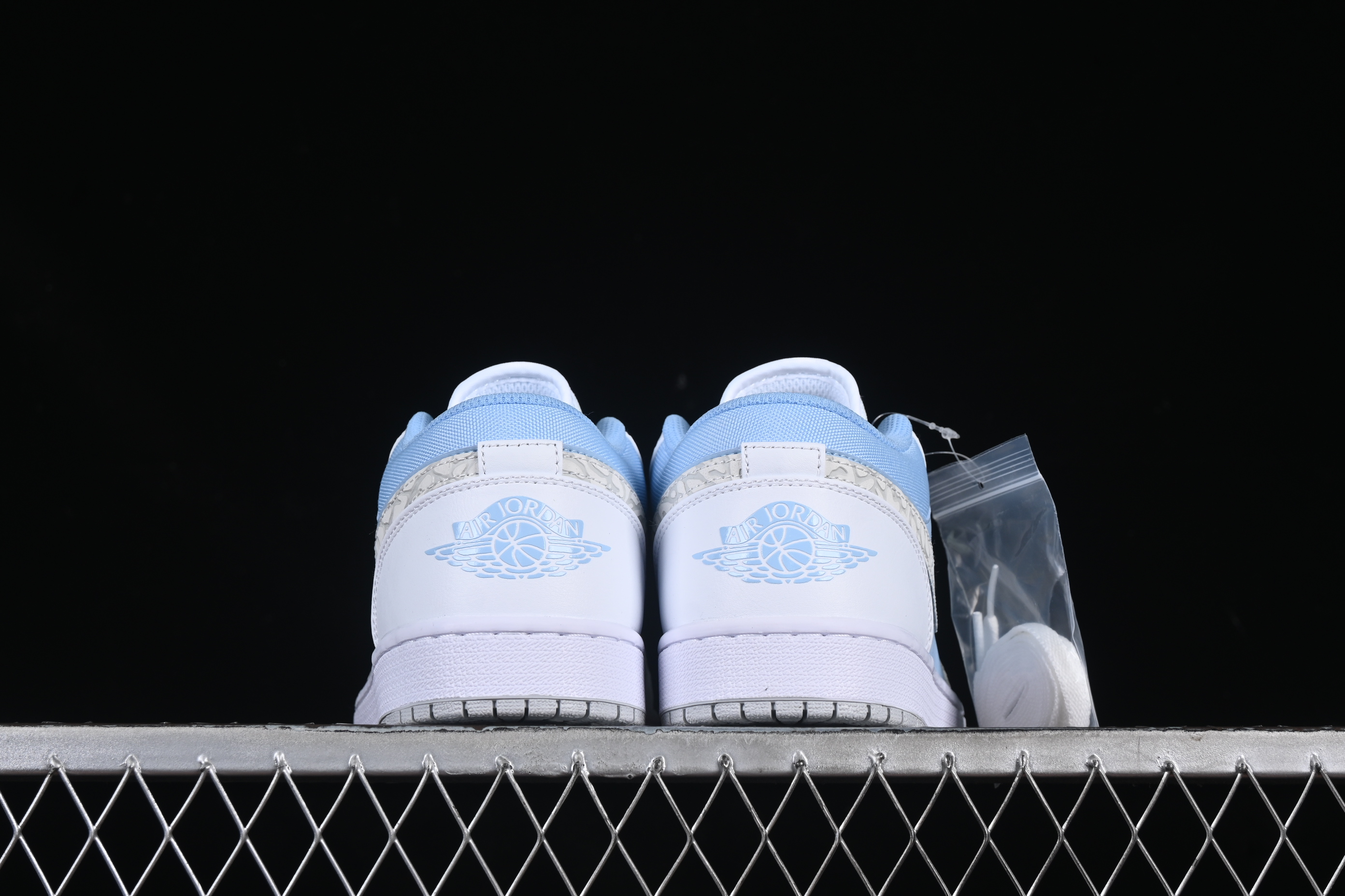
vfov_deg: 18.2
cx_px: 672
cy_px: 448
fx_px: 2802
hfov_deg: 27.0
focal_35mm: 75
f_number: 8
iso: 160
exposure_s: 1/80
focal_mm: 50
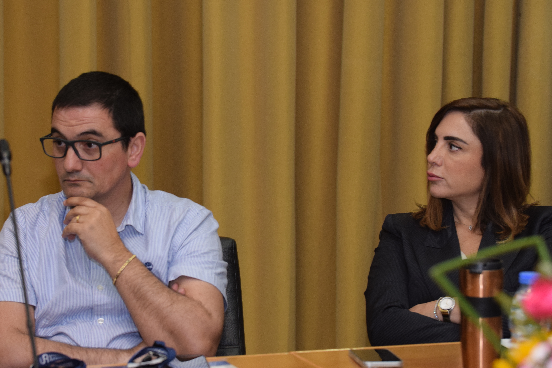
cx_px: 249
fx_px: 1925
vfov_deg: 10.9
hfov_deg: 16.3
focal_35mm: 126
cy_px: 194
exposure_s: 1/80
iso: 800
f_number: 4
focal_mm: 75
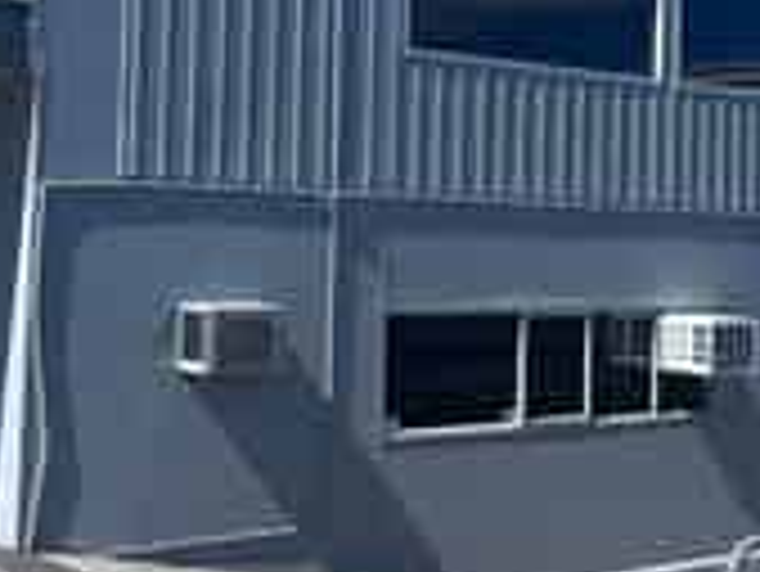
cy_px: 142
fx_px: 1538
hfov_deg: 27.2
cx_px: 146
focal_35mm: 70
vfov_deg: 20.9
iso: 80
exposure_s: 1/3861
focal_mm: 6.86
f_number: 1.78
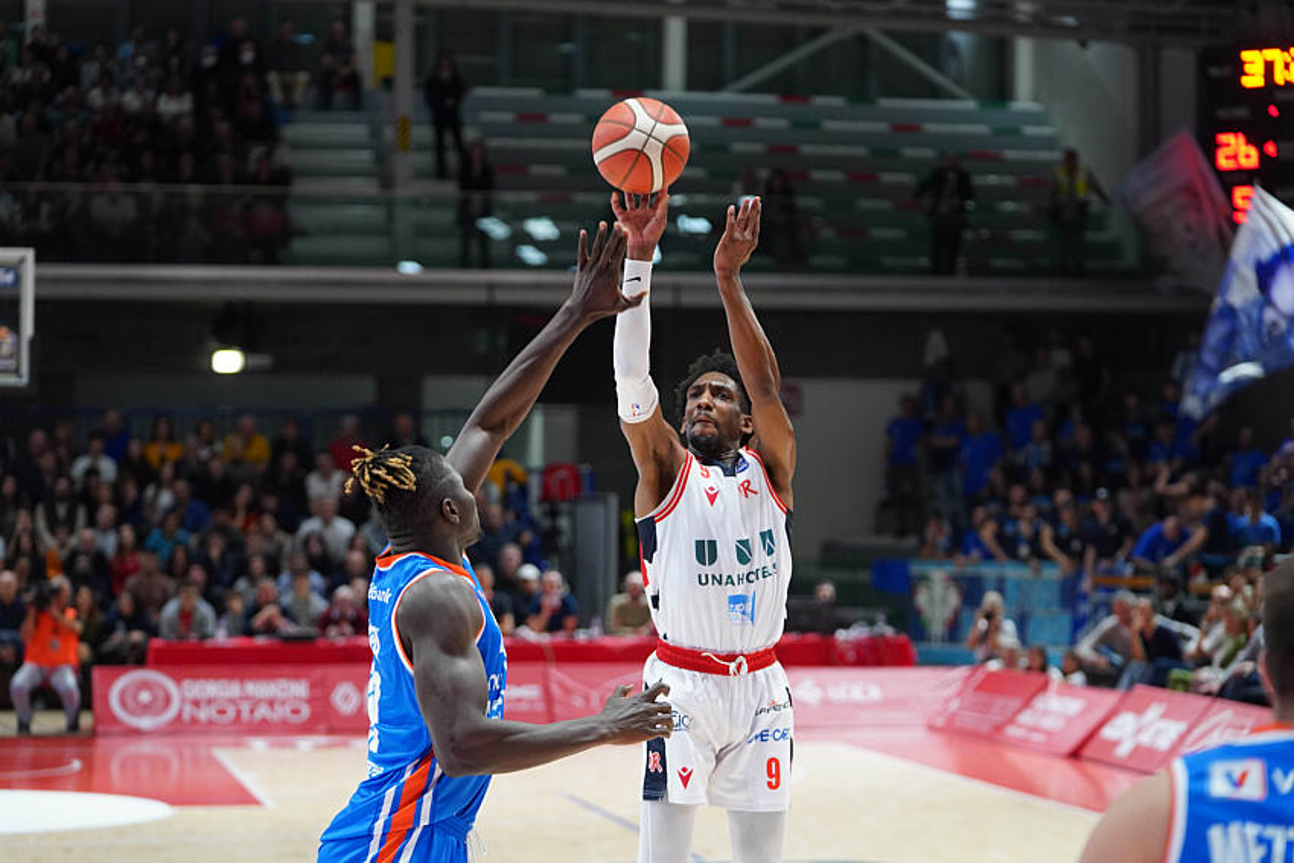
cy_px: 432
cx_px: 647
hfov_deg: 20.4
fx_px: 3595
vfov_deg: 13.7
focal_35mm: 100
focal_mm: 100
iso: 3200
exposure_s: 1/1250
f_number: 3.2
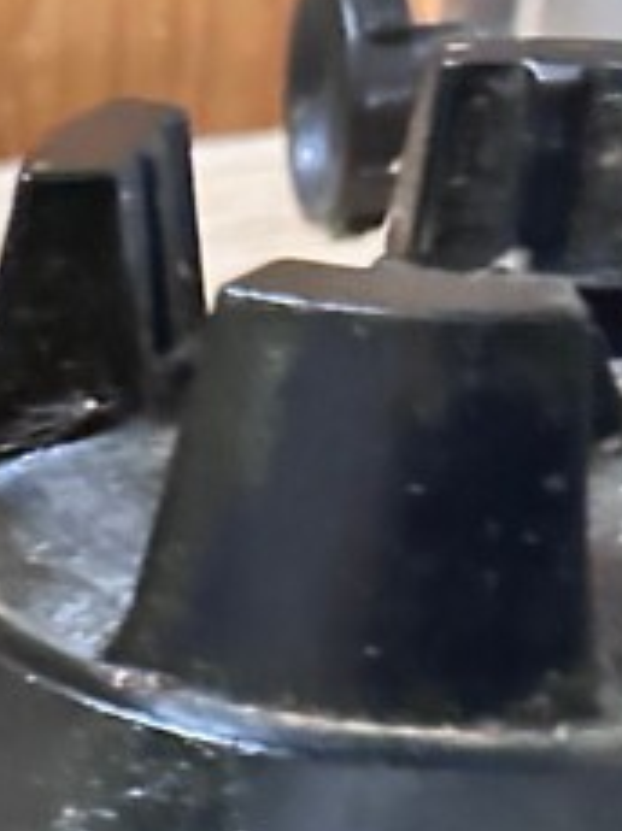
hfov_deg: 16.4
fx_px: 2040
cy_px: 1154
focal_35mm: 85
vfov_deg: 20.5
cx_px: -192
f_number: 1.78
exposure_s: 1/40
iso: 640
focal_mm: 6.86
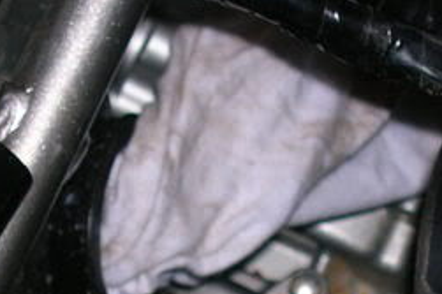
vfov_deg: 7.8
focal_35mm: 175
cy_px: 277
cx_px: 232
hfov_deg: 11.8
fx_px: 2147
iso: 50
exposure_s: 1/60.1
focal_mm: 11
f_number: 3.8
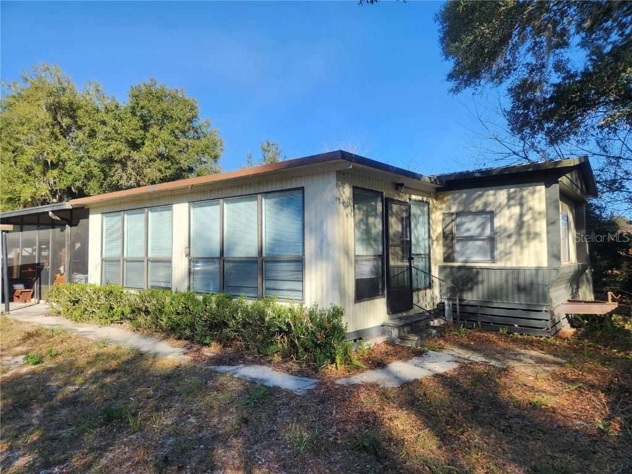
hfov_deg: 73.9
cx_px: 316
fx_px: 420
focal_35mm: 23
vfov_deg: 58.9
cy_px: 237
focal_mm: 5.4
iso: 20
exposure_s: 1/807
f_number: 1.8
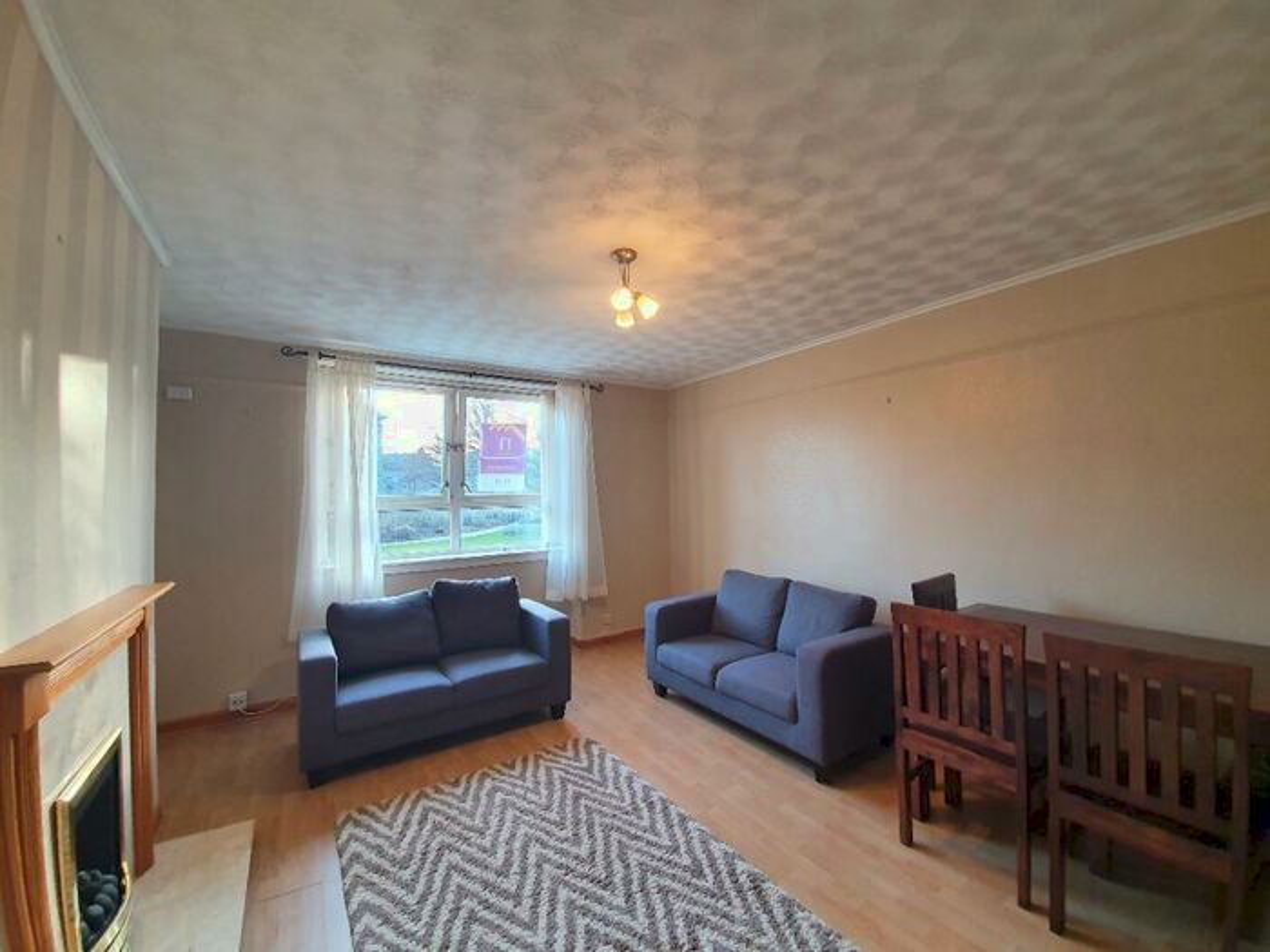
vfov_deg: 89.9
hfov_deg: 106.2
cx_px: 635
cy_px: 476
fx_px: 477
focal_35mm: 13
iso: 200
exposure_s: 1/50
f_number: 2.2
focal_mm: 1.8
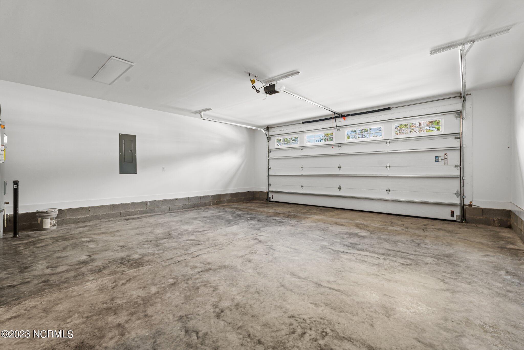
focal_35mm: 16
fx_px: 233
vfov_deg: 73.8
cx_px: 262
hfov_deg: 96.7
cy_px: 175
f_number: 8
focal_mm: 16
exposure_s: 3.2
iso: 320
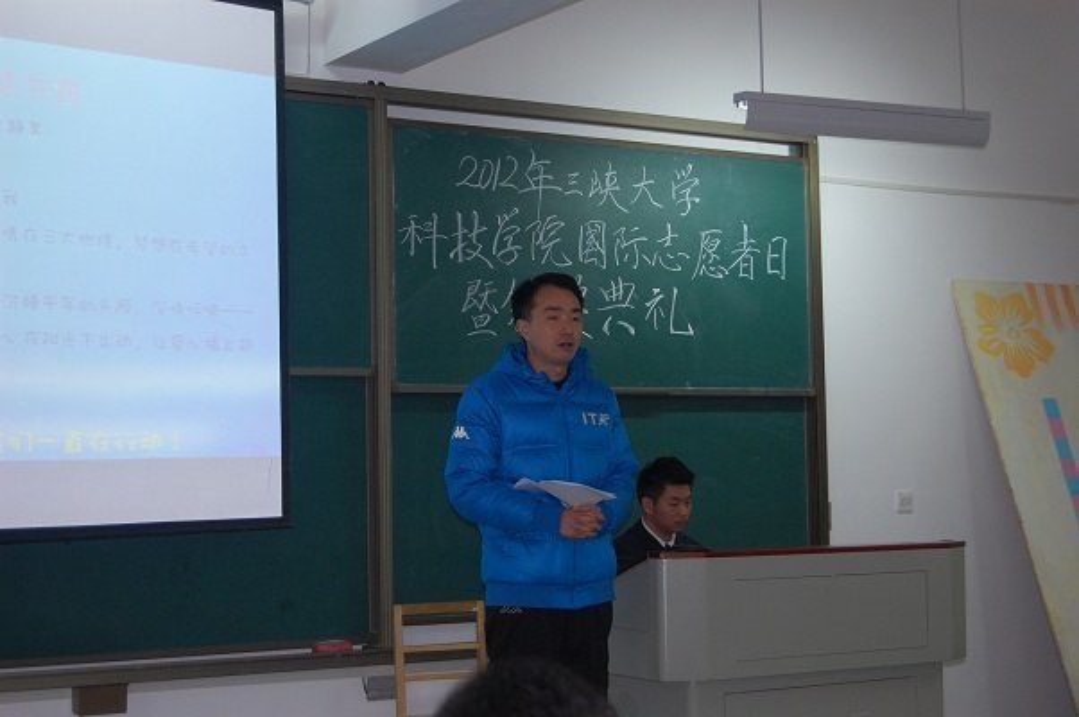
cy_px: 358
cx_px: 540
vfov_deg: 22.6
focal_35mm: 60
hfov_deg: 33.4
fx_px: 1796
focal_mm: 40
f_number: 5
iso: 400
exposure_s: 1/60
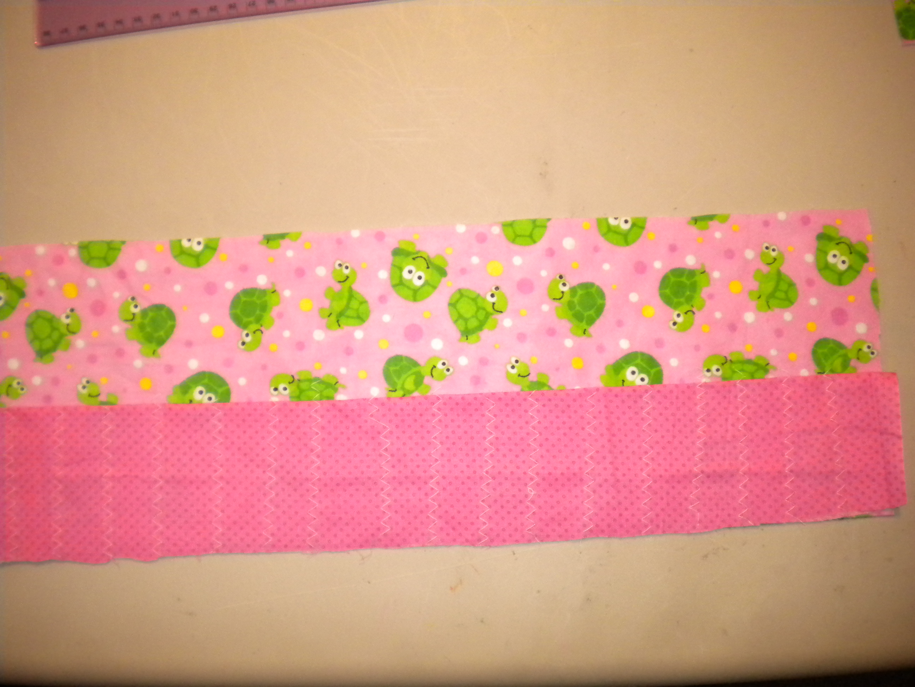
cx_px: 458
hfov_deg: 52.6
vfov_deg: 40.7
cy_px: 344
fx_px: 925
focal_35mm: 35
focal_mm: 6.3
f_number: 3.1
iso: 400
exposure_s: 1/30
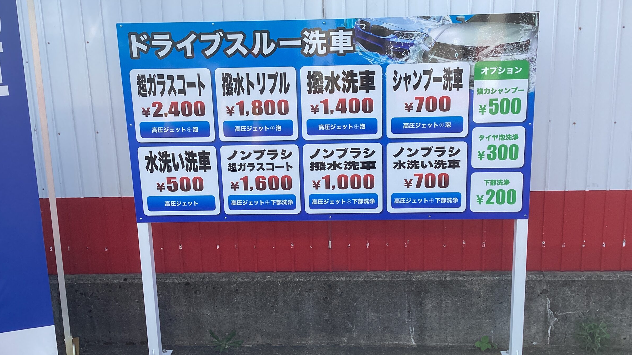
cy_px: 179
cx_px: 331
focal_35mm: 36
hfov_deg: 55.3
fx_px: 603
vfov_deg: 32.8
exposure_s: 1/468
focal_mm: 3.3
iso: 25
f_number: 2.4
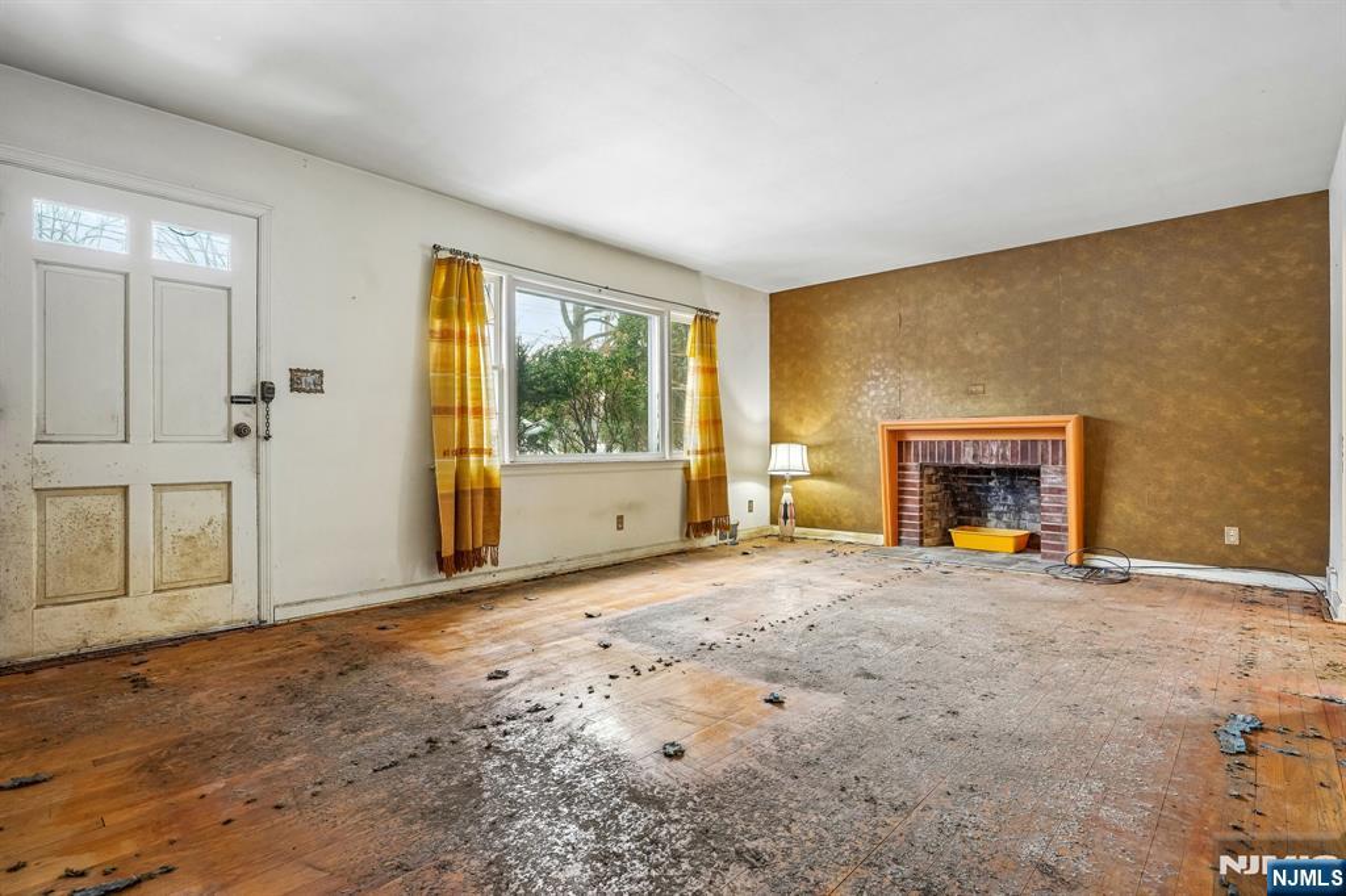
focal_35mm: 17
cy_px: 448
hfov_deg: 93.3
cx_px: 673
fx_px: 635
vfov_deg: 70.4
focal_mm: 17
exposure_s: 1/15
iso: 800
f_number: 7.1
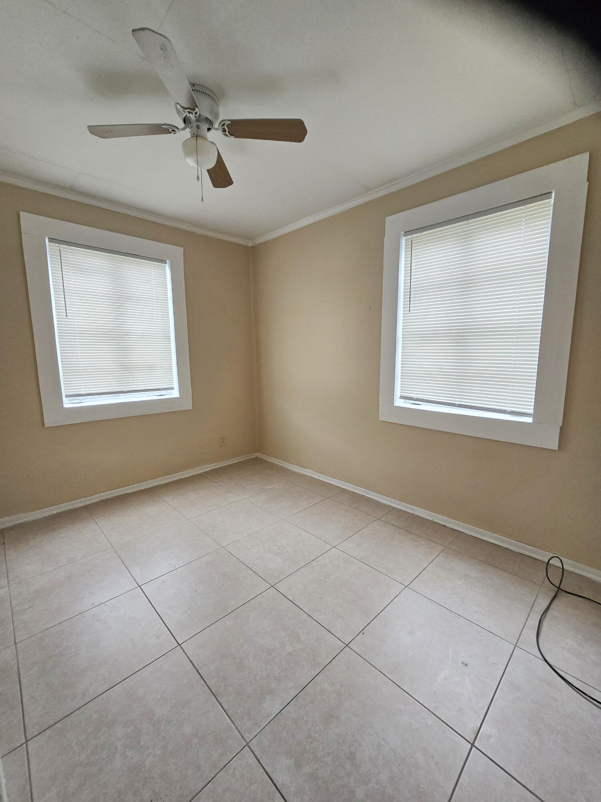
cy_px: 401
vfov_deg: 106.2
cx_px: 300
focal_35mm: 13
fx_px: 301
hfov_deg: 89.9
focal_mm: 2.2
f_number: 2.2
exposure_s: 1/60
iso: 125
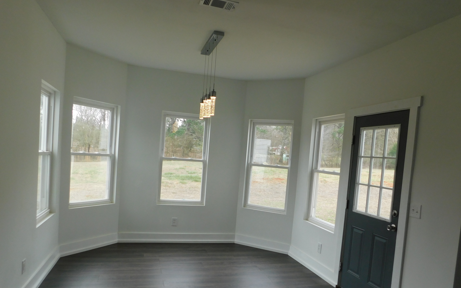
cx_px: 234
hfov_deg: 70.4
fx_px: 327
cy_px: 175
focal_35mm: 26
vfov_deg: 47.3
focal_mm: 4.1
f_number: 3
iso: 125
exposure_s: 1/125
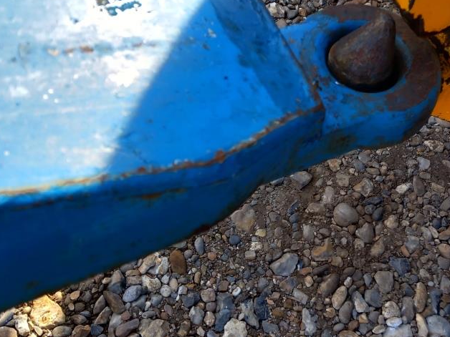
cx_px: 314
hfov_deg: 42.1
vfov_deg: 32.5
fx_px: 572
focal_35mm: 44
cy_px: 106
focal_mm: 4
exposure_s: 1/100
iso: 25
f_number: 1.8
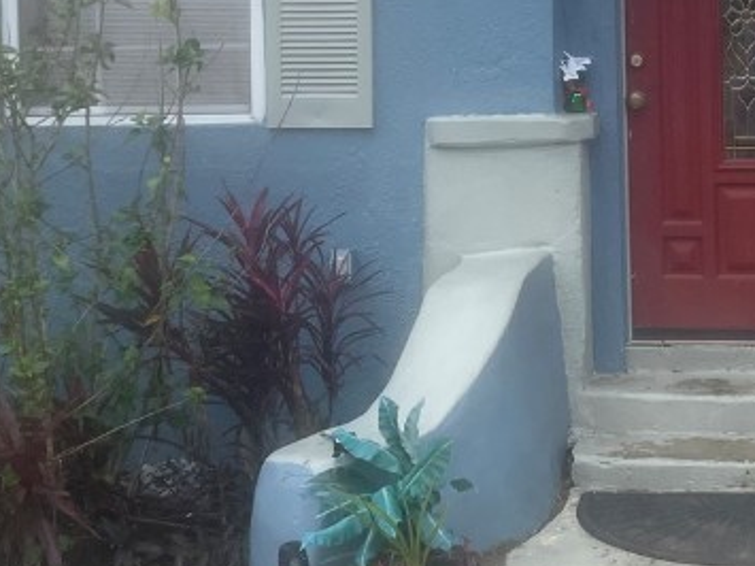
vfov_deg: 19.1
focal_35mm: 75
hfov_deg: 25.6
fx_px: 1635
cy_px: 17
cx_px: 600
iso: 32
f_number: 1.6
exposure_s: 1/662
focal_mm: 4.2
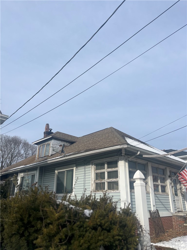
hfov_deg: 53.1
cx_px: 94
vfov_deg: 67.3
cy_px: 125
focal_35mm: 26
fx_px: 187
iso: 50
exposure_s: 1/5848
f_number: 1.6
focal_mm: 5.1
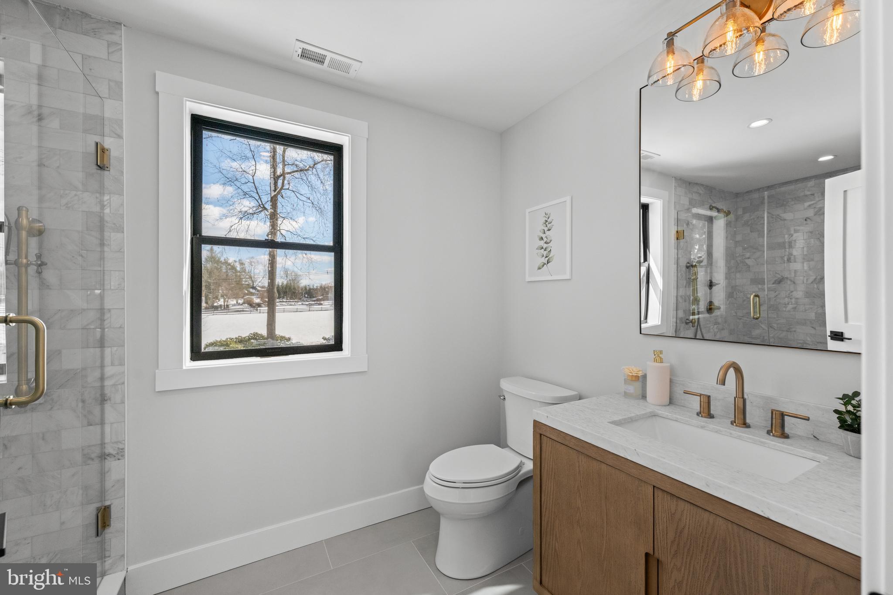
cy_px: 298
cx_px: 446
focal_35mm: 14
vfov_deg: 81.2
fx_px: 347
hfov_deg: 104.3
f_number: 6.3
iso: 1250
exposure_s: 1/200
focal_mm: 14
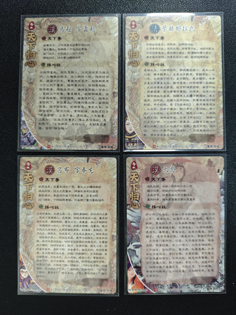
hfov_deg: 53.1
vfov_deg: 67.3
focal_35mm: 26
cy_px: 158
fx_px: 236
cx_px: 118
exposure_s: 1/100
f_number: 1.5
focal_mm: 4.94
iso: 500
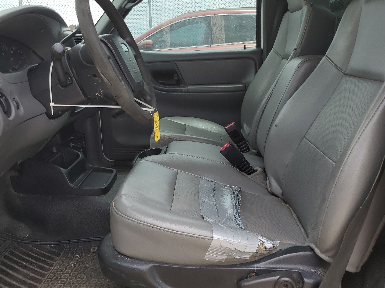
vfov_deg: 42.9
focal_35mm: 33
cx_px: 178
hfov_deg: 55.3
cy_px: 130
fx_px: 367
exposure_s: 1/1000
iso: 50
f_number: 1.5
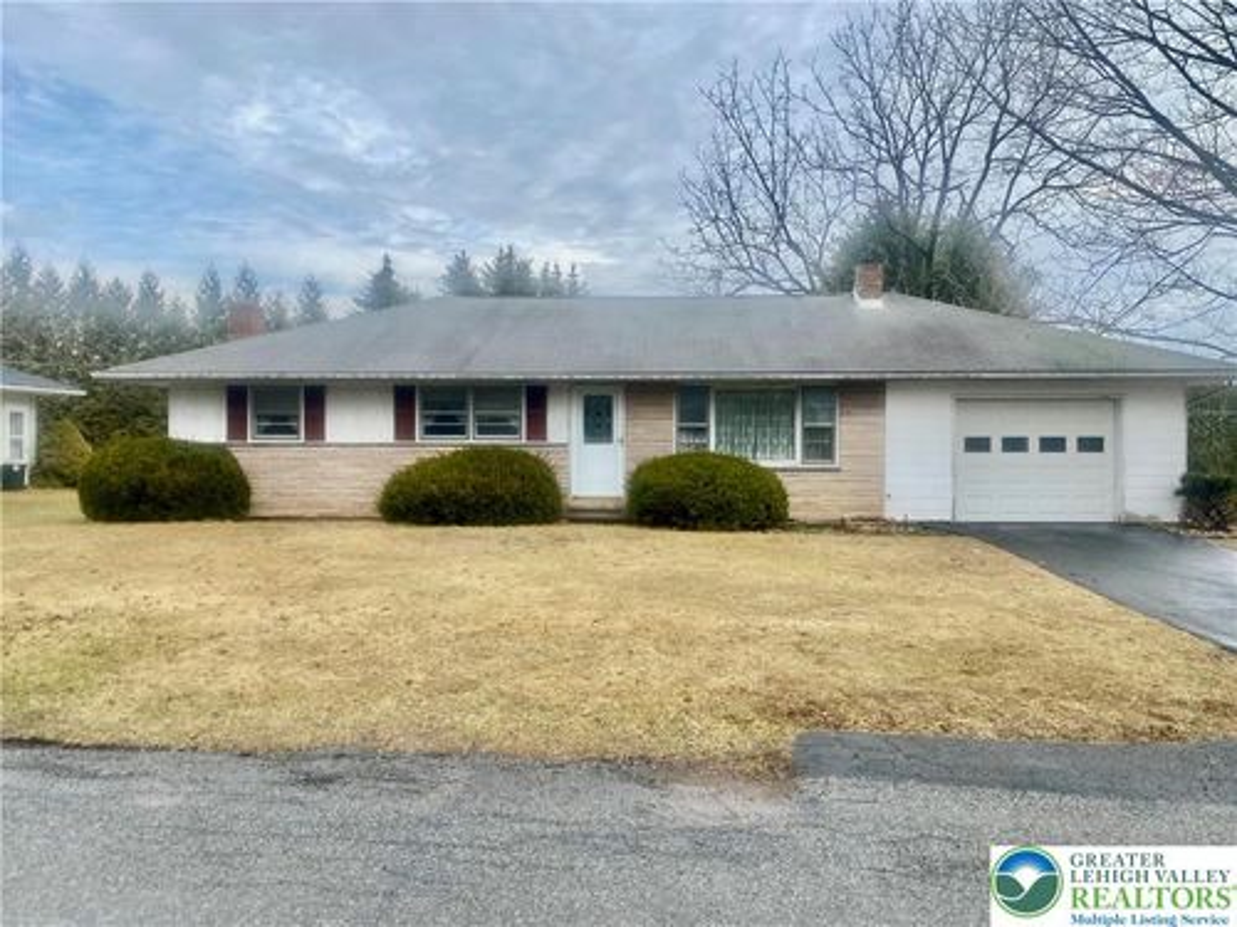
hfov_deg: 67.3
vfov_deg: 53.1
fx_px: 929
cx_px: 618
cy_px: 464
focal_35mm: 26
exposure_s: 1/1377
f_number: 1.8
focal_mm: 4.25
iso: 32
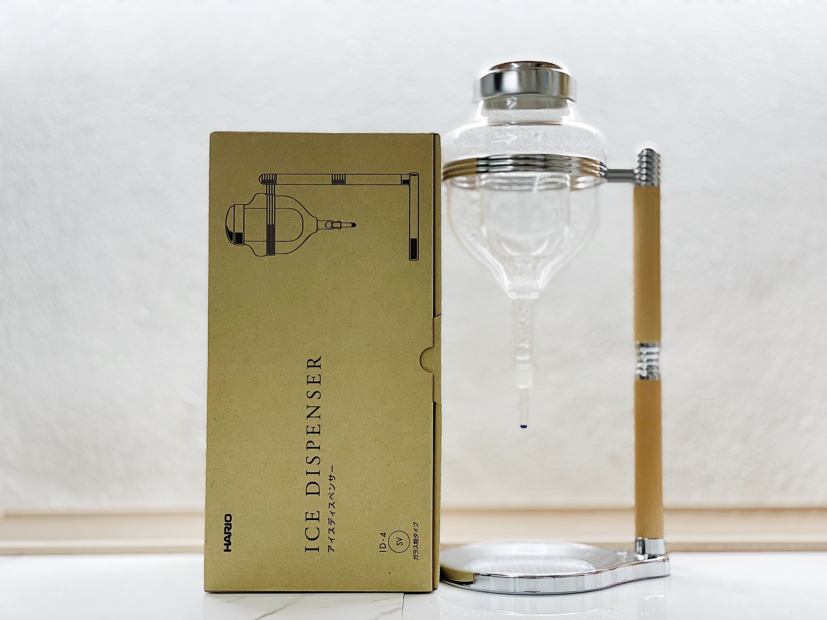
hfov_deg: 36.8
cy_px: 310
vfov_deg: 28.0
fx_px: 1242
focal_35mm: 52
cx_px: 414
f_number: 2
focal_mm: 6
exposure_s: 1/100
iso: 125
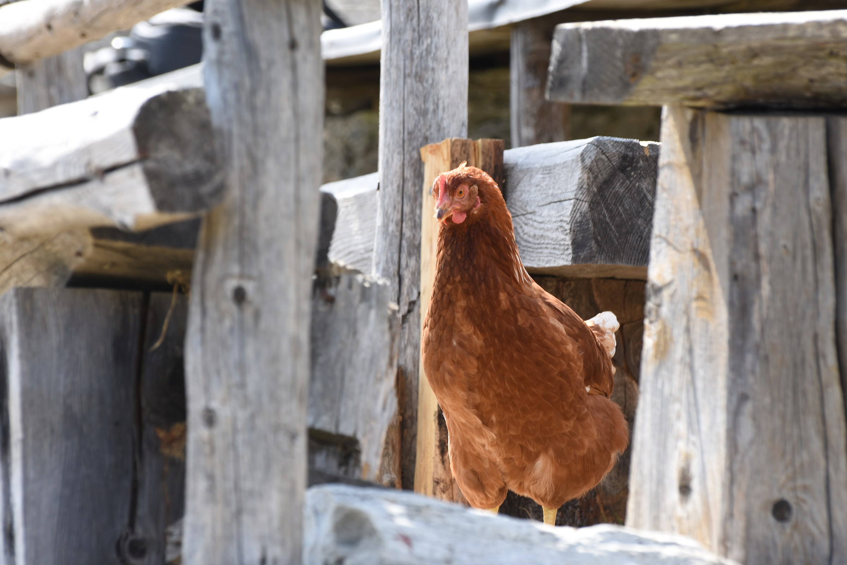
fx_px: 6352
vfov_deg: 5.1
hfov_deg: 7.6
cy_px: 282
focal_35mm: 270
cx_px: 424
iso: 125
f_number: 7.1
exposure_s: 1/125
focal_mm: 180
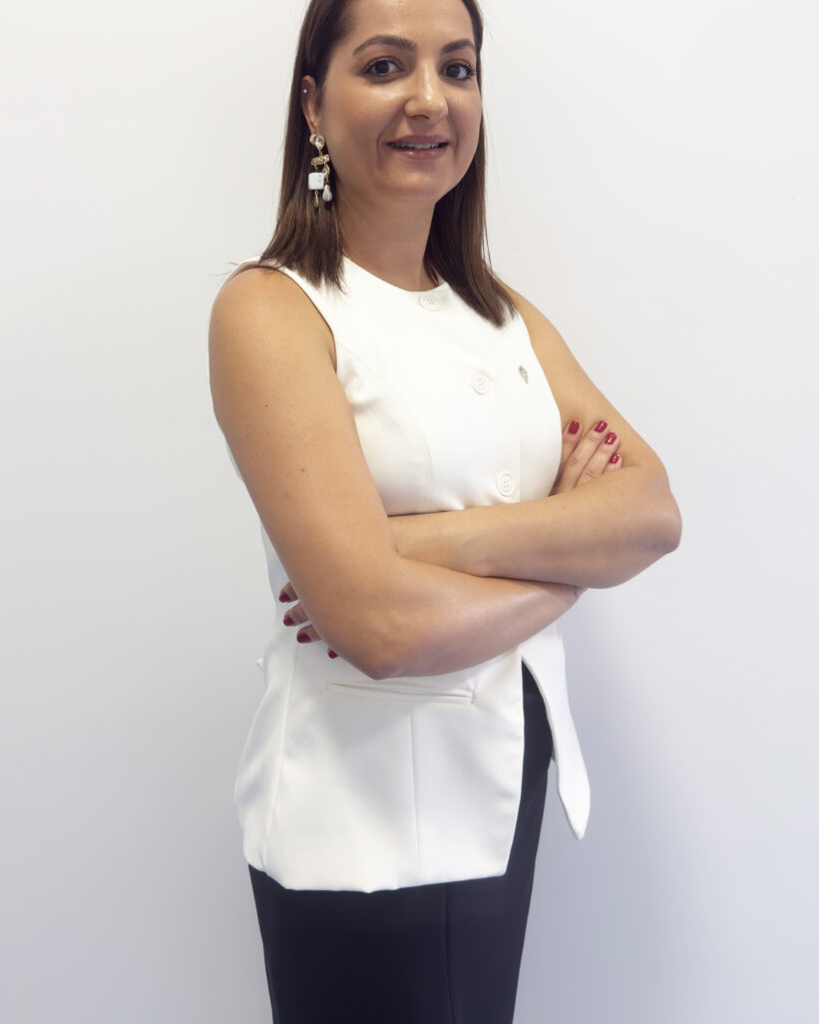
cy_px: 441
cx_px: 408
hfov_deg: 23.9
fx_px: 1939
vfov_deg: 29.5
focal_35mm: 64
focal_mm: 37.6
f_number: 3.2
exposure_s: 1/160
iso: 3200
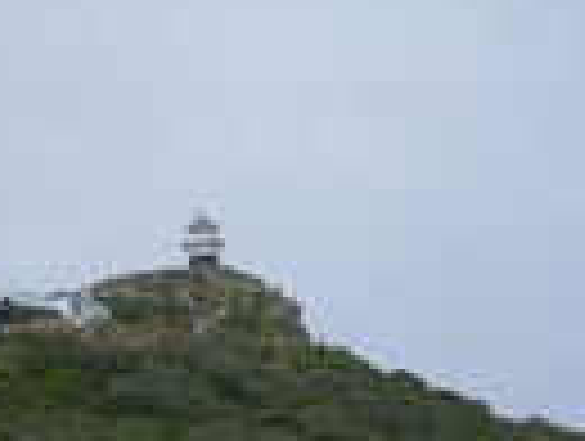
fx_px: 5181
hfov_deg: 6.5
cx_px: 184
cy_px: 205
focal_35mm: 306
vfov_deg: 4.9
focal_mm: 18.6
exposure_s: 1/250
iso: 50
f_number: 8.3
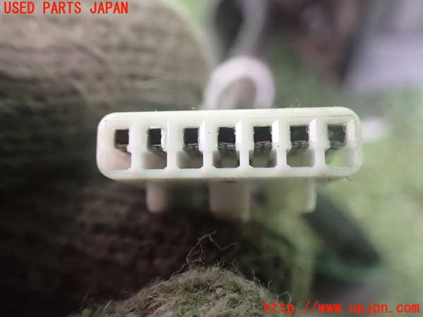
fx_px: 367
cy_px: 158
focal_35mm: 30
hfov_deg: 60.0
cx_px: 212
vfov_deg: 46.8
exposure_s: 1/30
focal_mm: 5.4
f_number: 2.3
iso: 1250
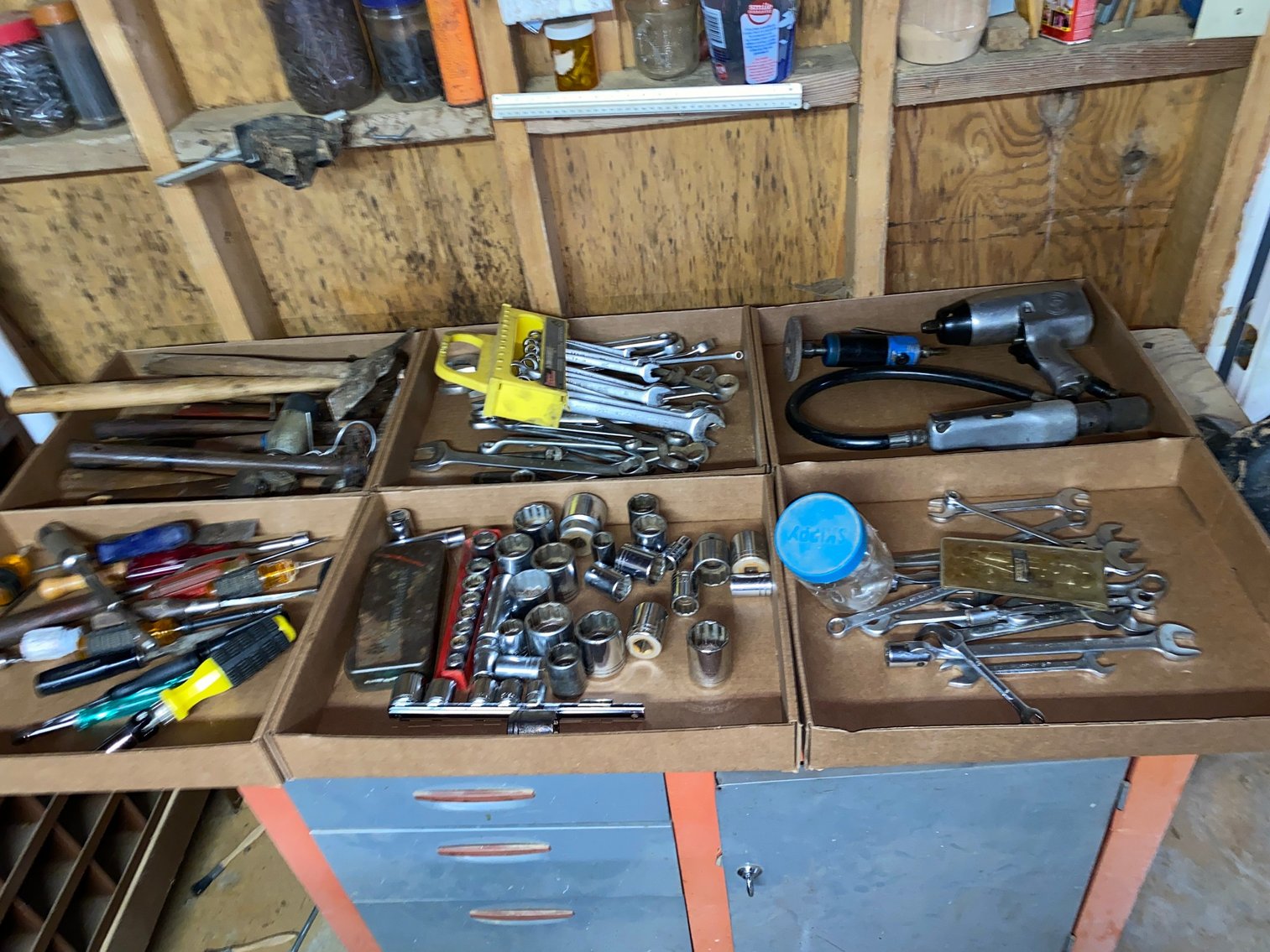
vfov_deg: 53.1
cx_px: 635
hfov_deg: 67.3
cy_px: 476
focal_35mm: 26
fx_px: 954
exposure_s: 1/5
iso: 100
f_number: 1.8
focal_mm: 4.25
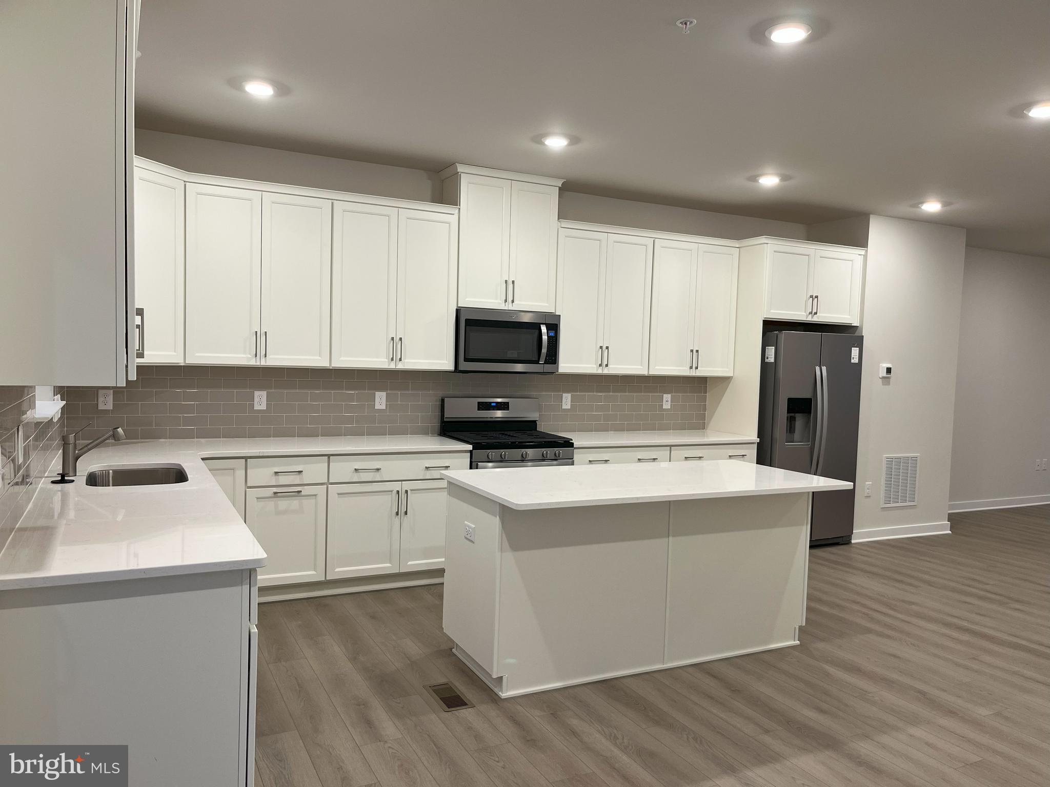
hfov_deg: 67.3
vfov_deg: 53.1
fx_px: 789
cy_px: 394
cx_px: 525
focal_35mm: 26
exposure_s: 1/60
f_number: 1.6
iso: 80
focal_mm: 5.1
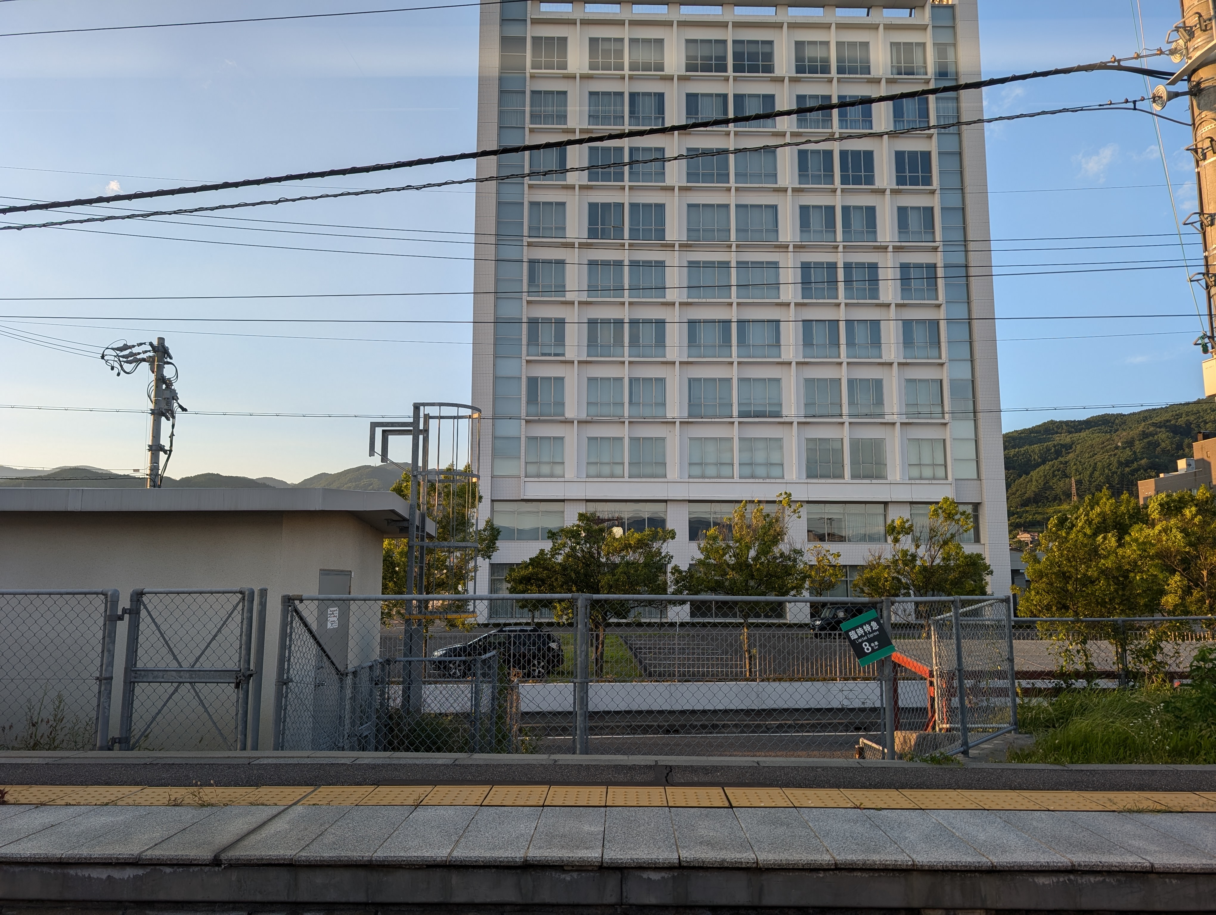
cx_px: 608
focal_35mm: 24
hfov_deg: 71.5
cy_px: 458
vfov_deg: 56.9
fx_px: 844
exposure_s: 1/256
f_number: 1.68
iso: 20
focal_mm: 6.9
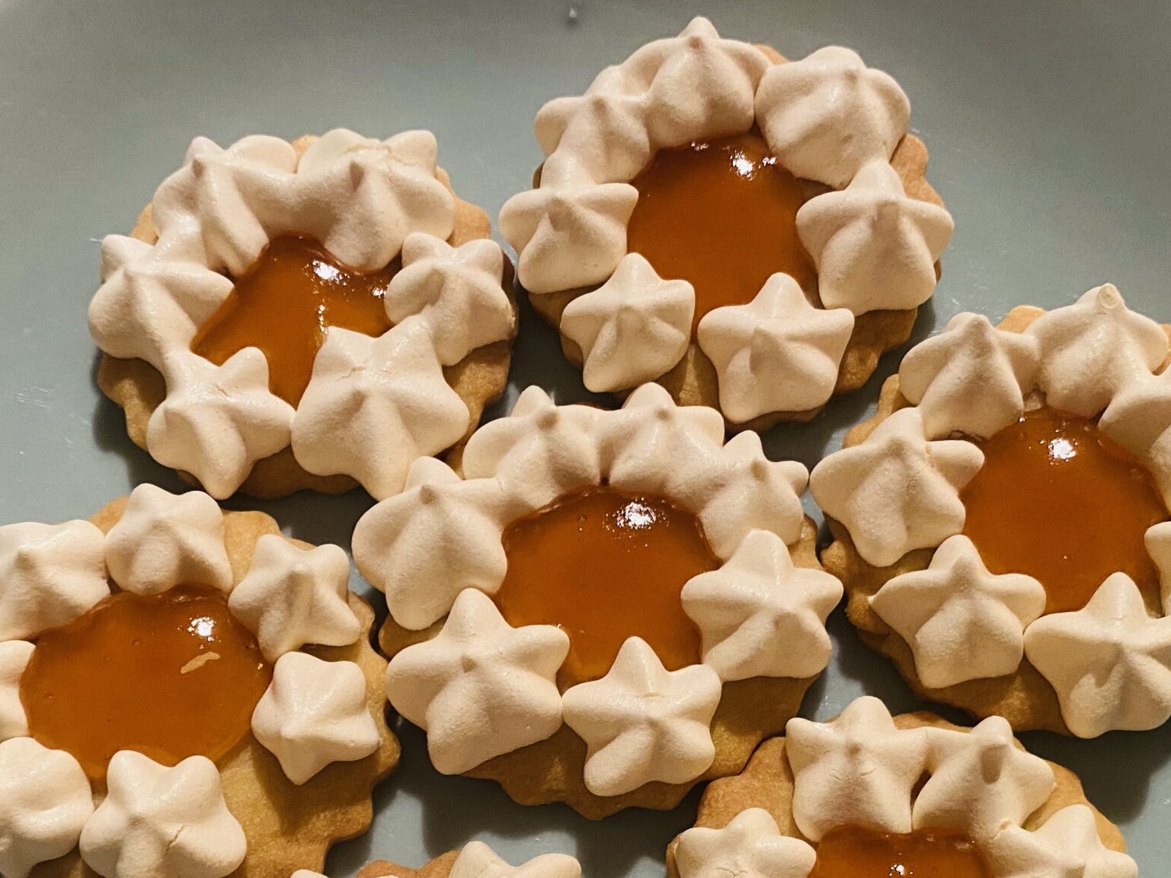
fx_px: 1455
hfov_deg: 43.8
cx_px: 613
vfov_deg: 32.8
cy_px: 681
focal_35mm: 43
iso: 320
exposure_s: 1/50
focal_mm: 4.25
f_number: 1.8
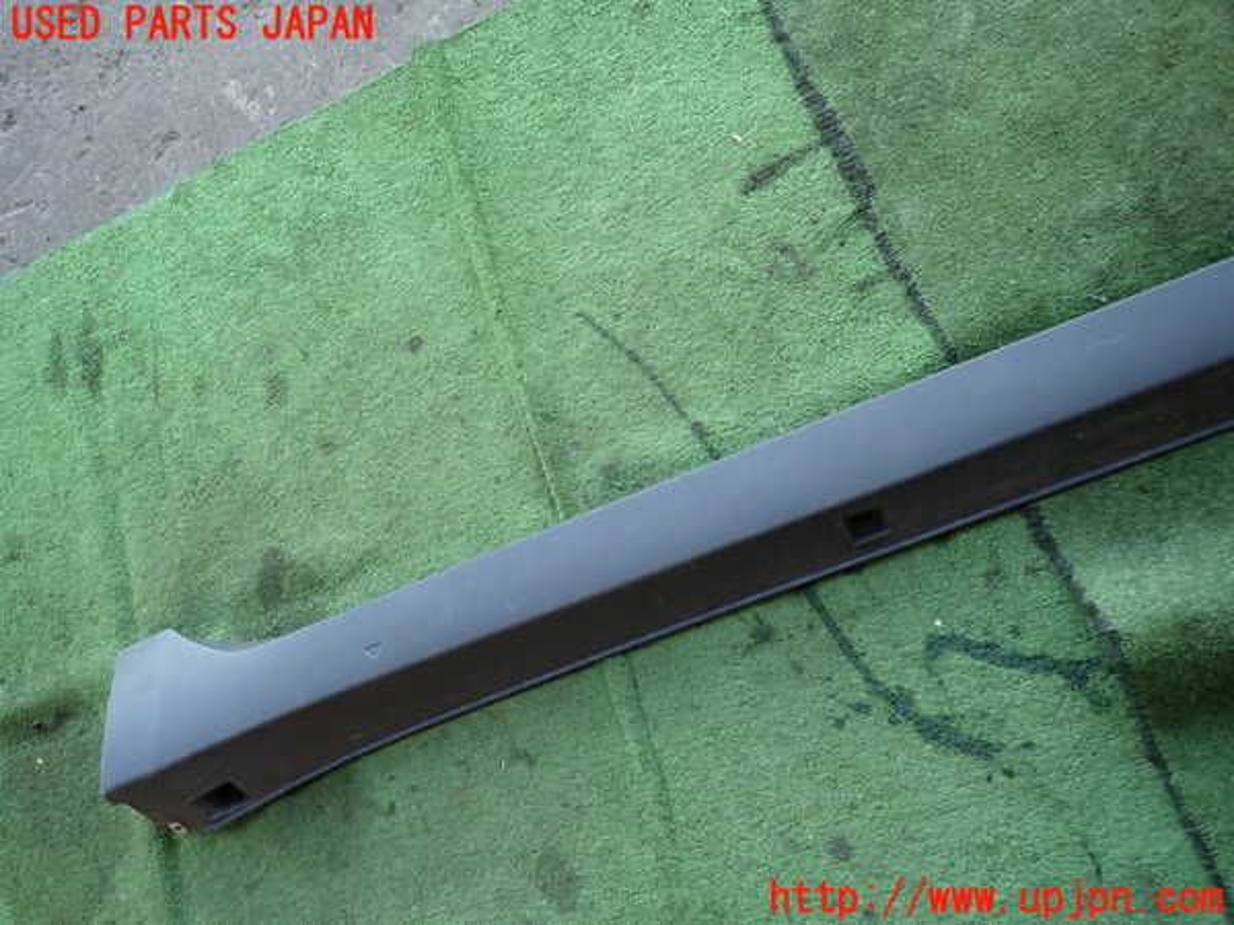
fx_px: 891
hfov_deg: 69.4
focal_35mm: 25
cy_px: 462
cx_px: 617
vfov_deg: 54.9
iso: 160
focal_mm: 4.5
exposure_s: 1/125
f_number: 2
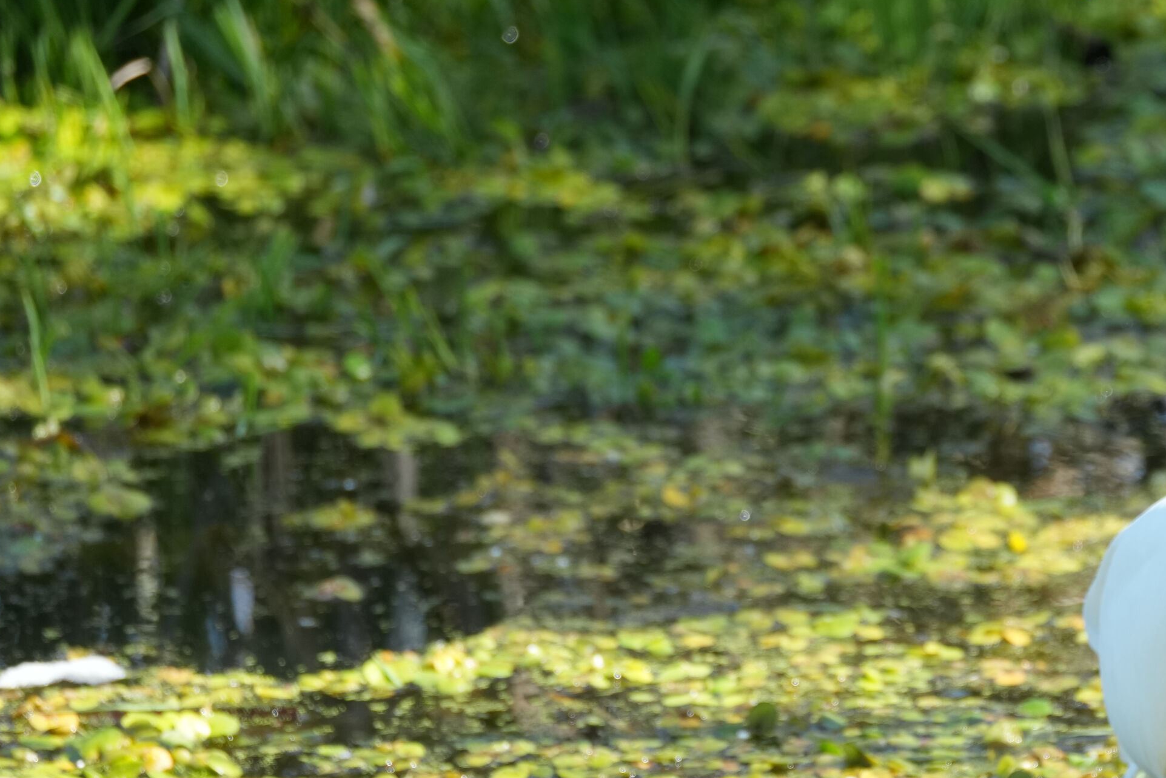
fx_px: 22476
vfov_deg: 2.0
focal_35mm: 694
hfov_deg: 3.0
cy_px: 353
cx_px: 1266
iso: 640
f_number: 6.3
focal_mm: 309
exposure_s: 1/500
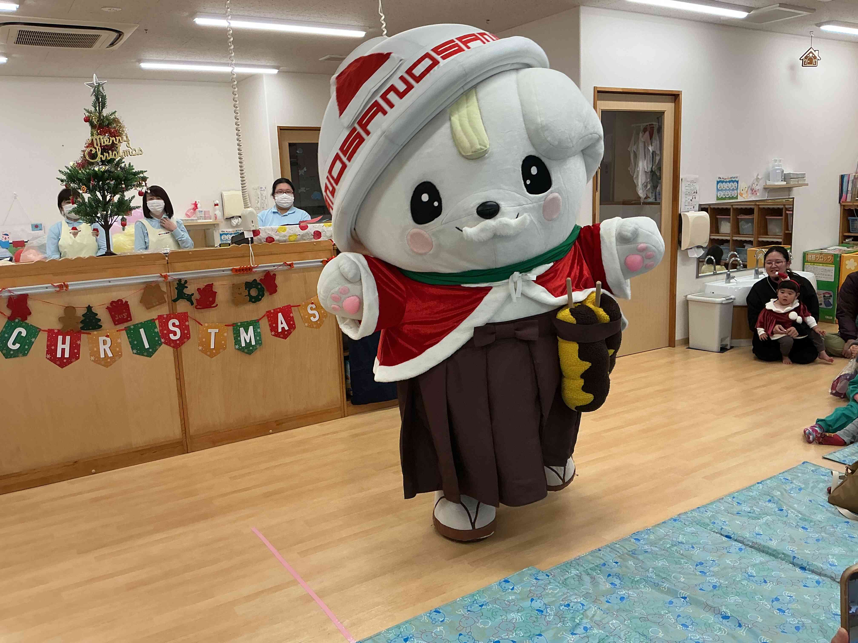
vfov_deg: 48.2
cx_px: 429
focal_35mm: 29
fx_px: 719
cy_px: 322
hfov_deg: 61.7
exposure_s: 1/120
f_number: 1.8
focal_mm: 3
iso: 64
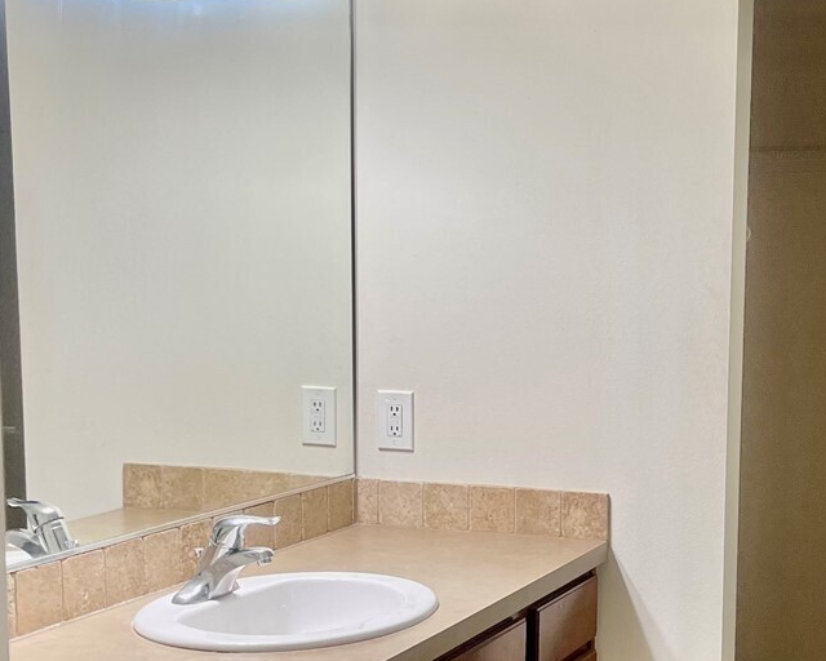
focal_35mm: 61
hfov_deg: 29.6
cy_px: 457
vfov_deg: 24.8
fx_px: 1491
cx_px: 751
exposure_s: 1/120
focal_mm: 5.1
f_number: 1.6
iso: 125
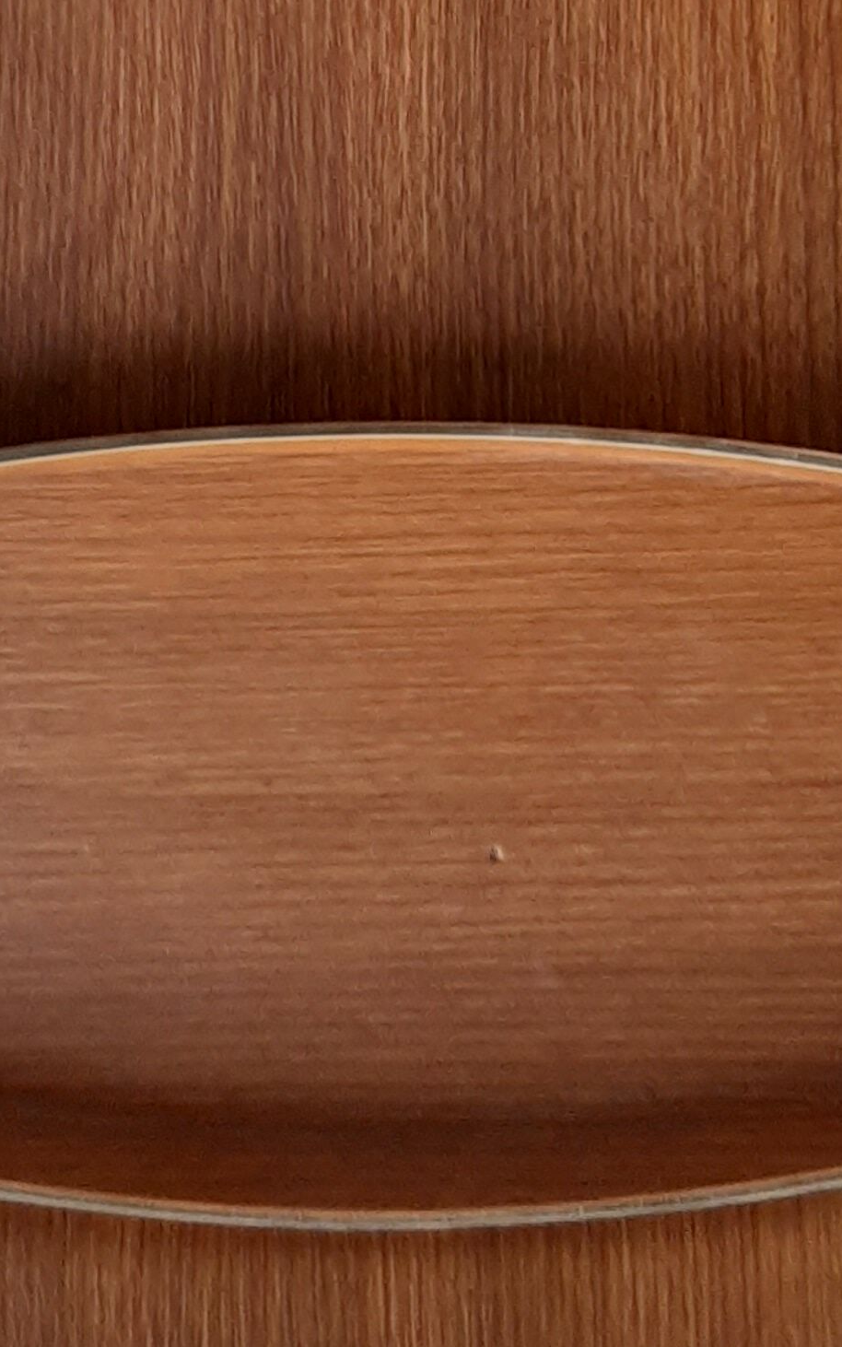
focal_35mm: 76
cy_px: 160
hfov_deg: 17.2
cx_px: 462
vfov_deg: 26.3
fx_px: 2790
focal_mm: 3.93
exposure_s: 1/50
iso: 160
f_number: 1.7
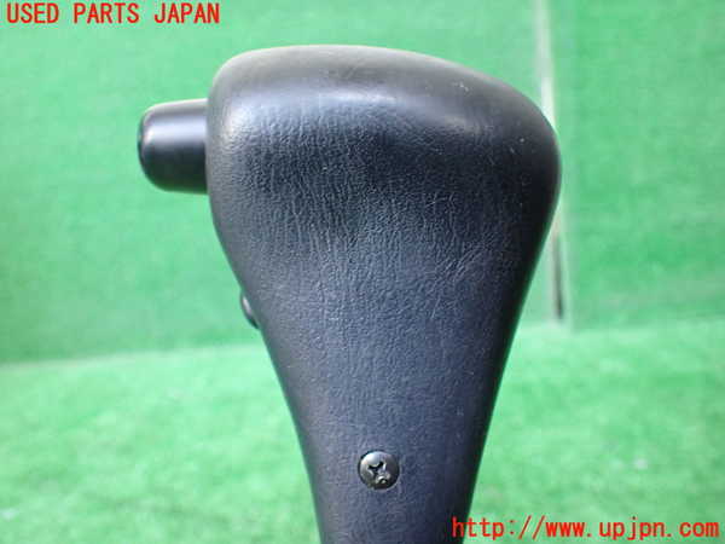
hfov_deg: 60.0
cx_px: 362
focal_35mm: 30
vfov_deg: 46.8
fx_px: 628
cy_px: 272
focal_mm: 5.4
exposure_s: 1/80
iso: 800
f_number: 2.3
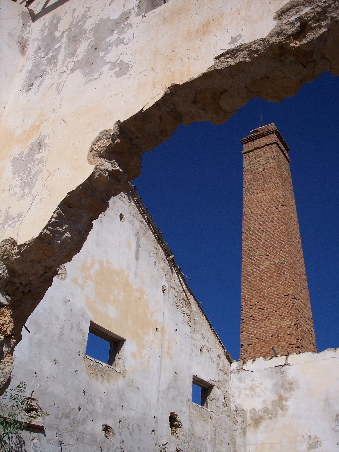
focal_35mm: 39
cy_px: 226
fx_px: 509
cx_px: 170
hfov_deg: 36.8
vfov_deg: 47.9
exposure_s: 1/1000
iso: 100
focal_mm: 8
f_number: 5.6
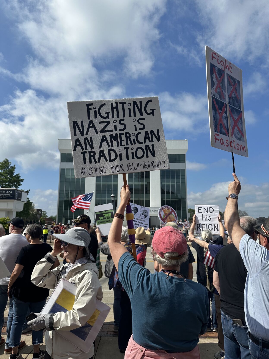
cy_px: 180
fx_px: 249
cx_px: 134
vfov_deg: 71.6
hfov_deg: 56.8
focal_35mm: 24
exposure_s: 1/7576
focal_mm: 6.86
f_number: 1.78
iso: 80
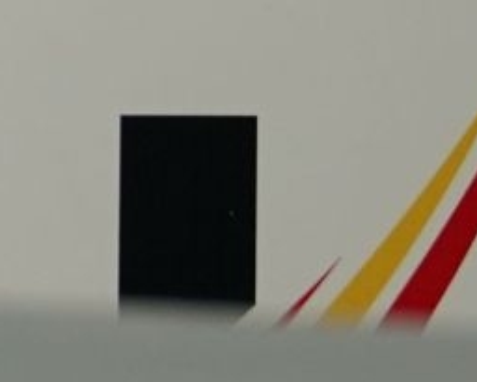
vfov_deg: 0.8
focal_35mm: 1976
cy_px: -477
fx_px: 27907
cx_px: -481
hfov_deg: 1.0
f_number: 2.8
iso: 640
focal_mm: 200
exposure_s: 1/1000
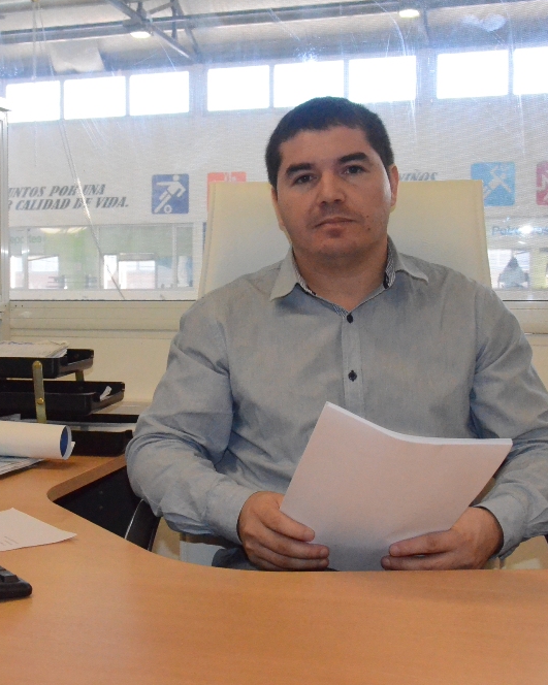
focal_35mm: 52
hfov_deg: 28.9
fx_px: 1054
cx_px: 179
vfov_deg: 36.0
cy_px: 339
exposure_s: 1/200
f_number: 9
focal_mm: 24
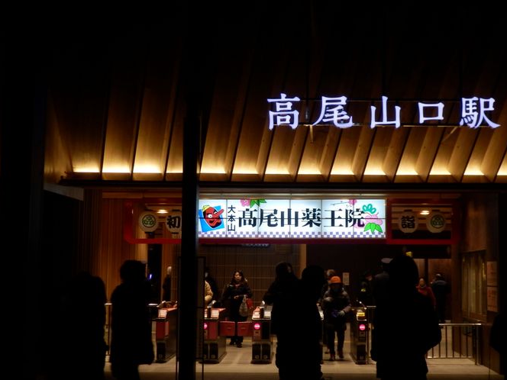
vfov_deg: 27.5
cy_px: 217
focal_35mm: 53
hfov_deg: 36.0
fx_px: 776
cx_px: 304
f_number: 4.2
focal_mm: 7.9
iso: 200
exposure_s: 1/40
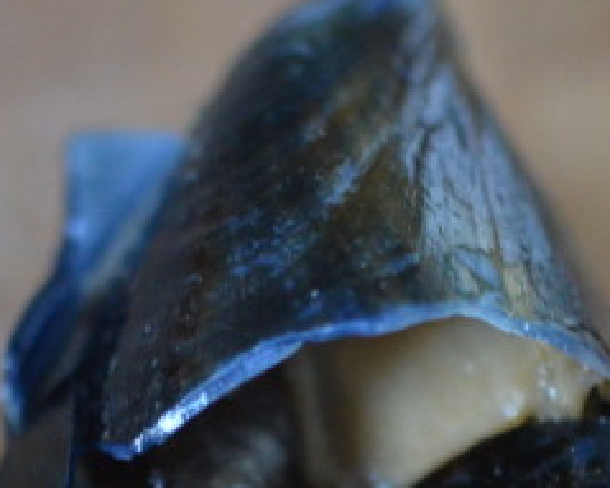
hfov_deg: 8.0
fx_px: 4349
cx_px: 36
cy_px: 626
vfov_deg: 6.4
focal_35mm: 241
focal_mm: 40
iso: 1600
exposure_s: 1/60
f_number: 3.2
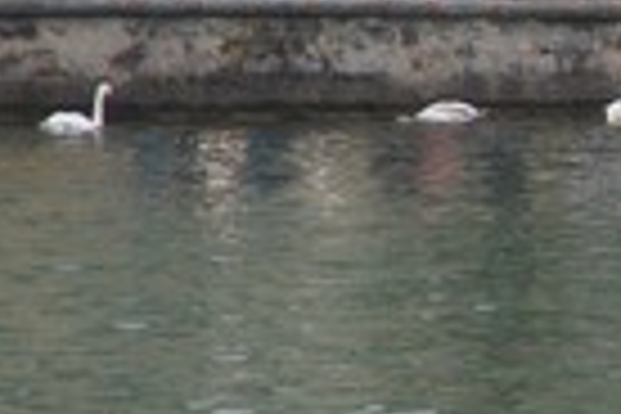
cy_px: 169
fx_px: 17197
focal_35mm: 997
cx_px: 994
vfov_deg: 1.4
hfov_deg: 2.1
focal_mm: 200
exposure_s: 1/320
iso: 200
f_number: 6.3
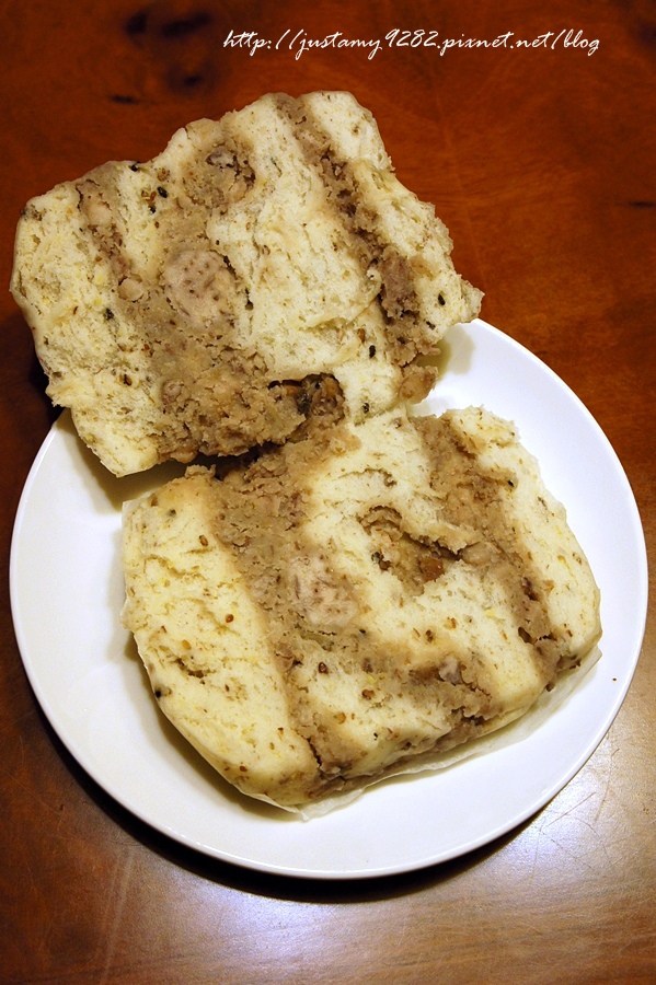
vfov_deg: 46.4
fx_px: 1149
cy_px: 492
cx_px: 328
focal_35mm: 42
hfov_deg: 31.9
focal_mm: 28
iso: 1600
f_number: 6.3
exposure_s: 1/30
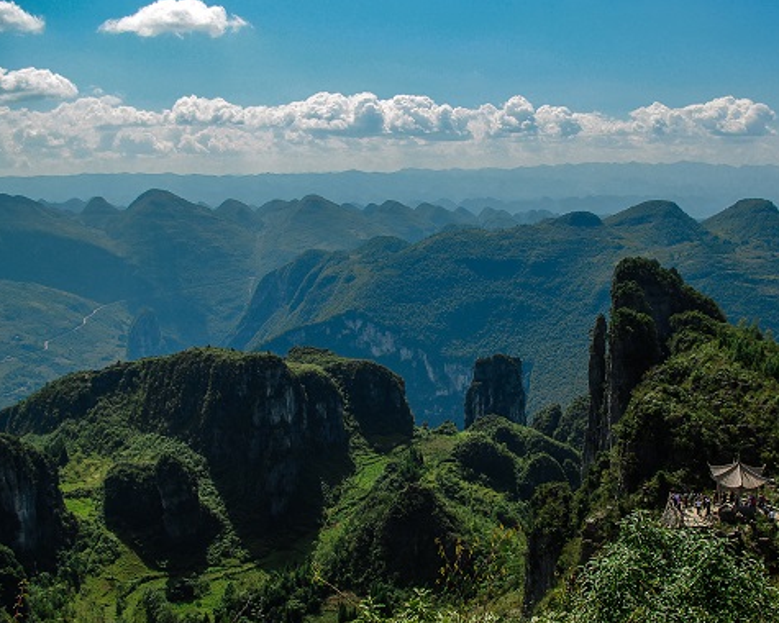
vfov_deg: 45.8
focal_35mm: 32
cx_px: 454
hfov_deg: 55.4
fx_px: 738
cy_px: 315
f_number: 6.7
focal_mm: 18
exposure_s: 1/500
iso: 100
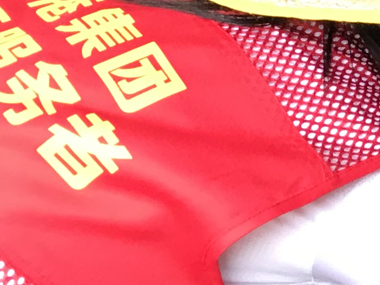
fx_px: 1691
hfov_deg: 11.9
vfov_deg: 9.6
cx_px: 674
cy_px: 56
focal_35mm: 154
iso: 25
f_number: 1.8
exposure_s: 1/33
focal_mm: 3.99
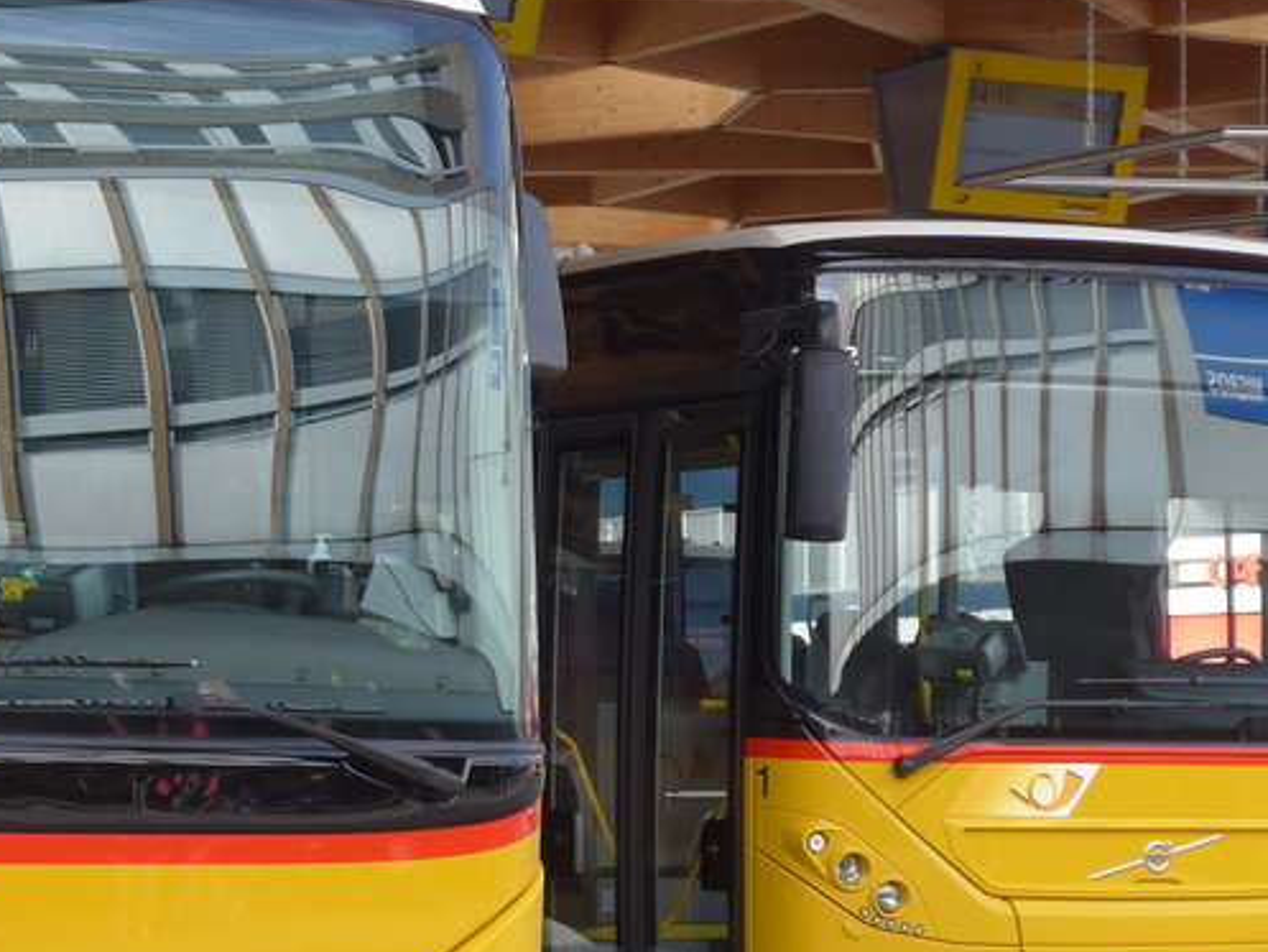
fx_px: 4067
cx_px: 66
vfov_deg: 13.3
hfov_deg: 17.4
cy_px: 539
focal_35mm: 111
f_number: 3
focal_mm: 9.5
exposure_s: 1/200
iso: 80
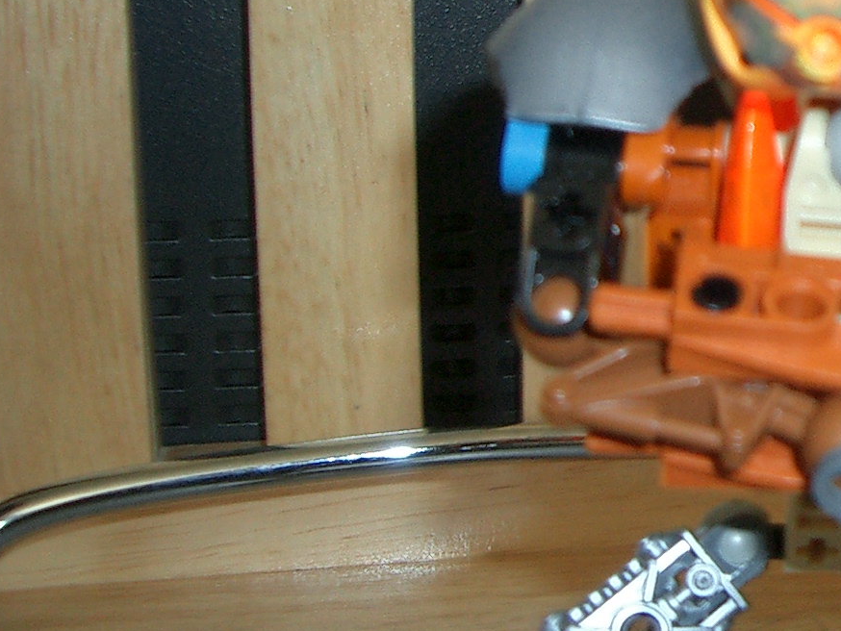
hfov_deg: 22.2
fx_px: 1993
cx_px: 974
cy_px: 251
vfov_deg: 18.0
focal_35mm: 82
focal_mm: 5.8
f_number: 2.6
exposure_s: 1/40
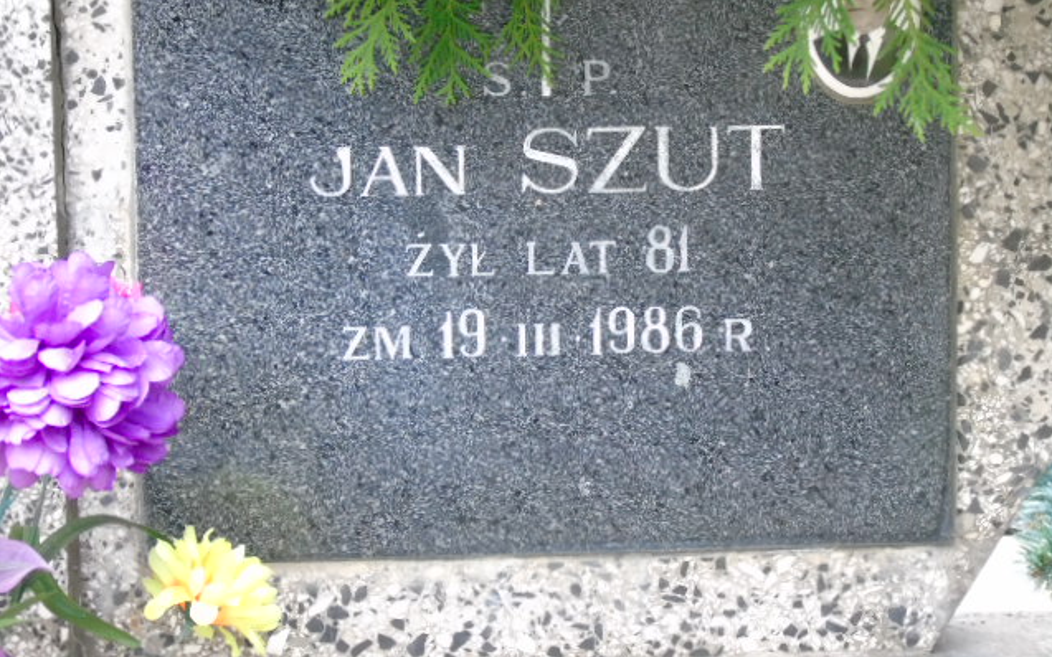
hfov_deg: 15.8
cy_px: 262
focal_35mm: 132
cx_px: 527
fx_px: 3784
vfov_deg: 9.9
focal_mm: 22
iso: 800
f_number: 4.6
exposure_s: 1/80
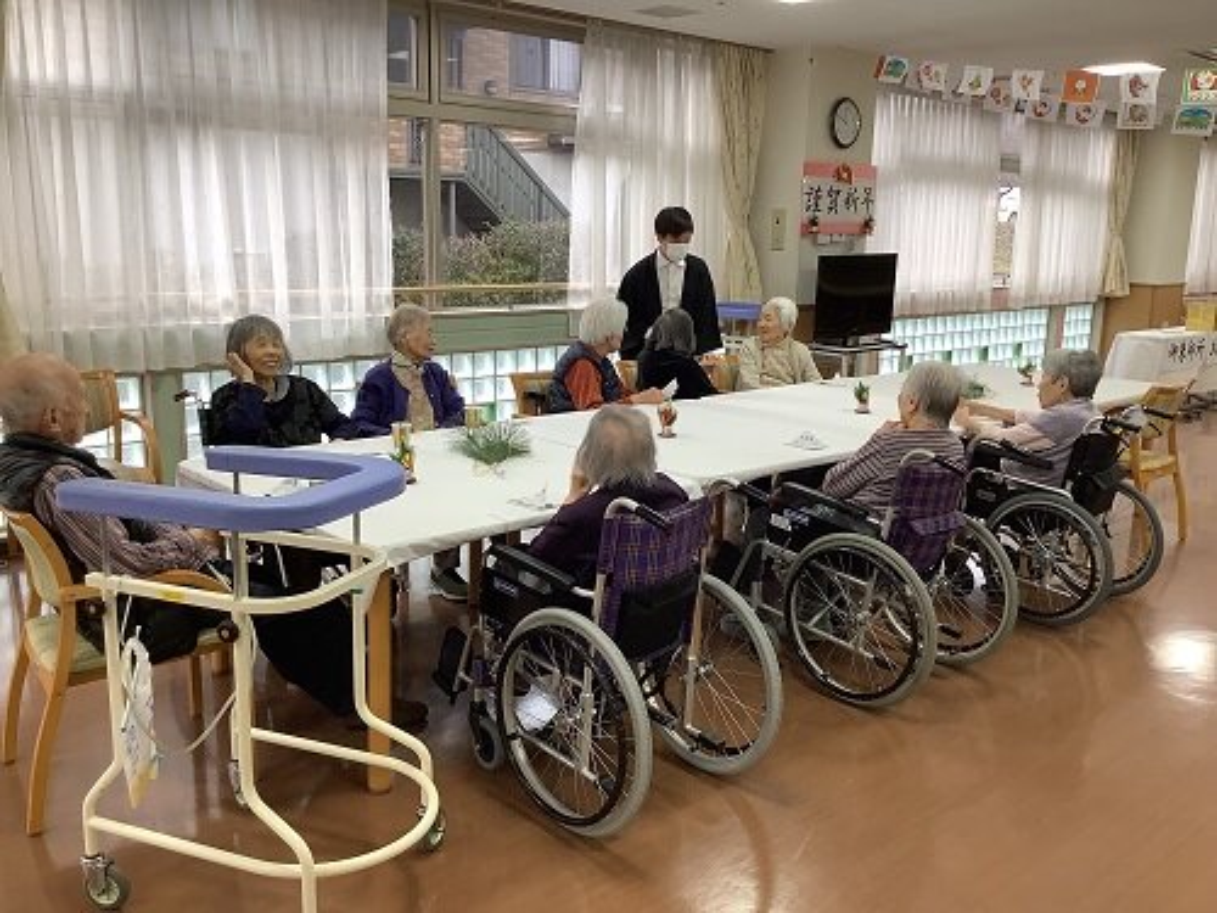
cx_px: 608
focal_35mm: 31
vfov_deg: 45.4
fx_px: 1090
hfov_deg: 58.4
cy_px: 456
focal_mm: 3.3
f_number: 2.4
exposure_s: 1/60
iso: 50
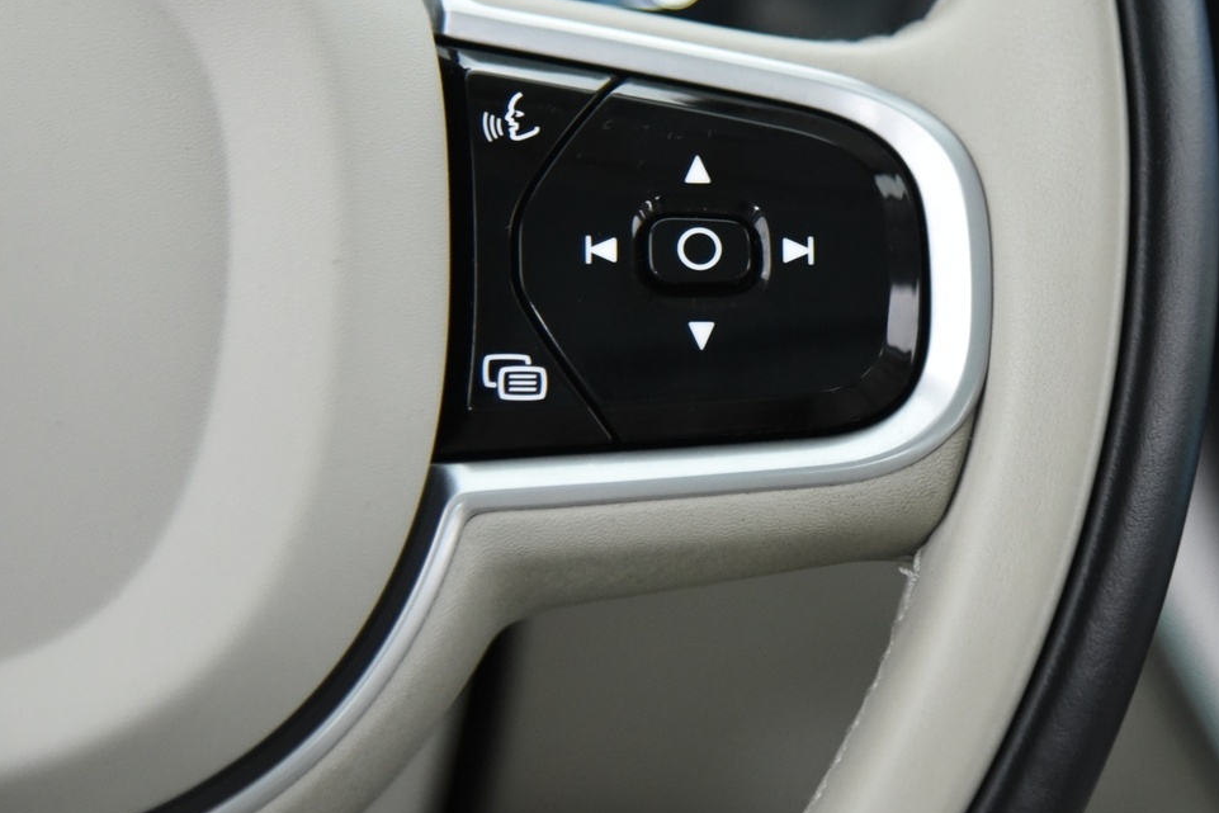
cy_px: 276
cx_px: 800
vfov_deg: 8.3
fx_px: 5588
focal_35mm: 165
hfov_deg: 12.4
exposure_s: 1/25
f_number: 4
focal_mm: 98
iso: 4000
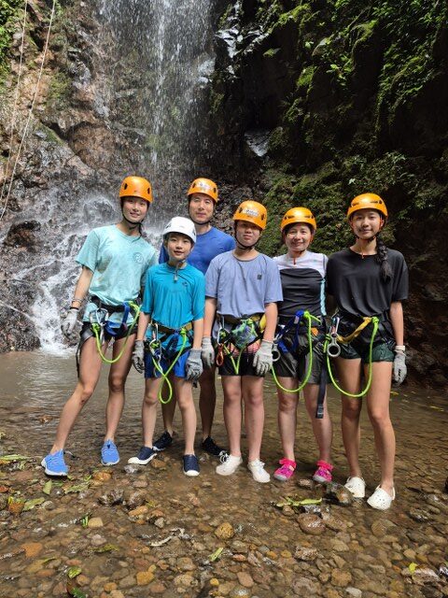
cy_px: 299
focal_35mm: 23
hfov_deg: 58.9
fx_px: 397
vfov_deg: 73.9
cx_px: 224
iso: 100
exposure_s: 1/120
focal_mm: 5.4
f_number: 1.8
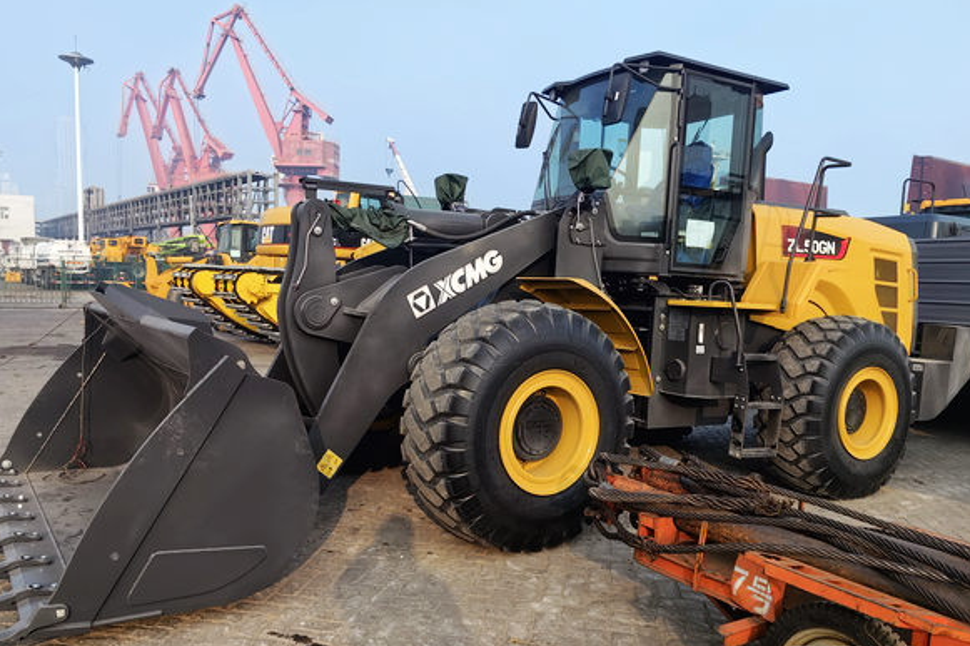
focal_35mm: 29
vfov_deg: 44.9
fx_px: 781
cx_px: 474
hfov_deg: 63.7
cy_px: 344
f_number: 2
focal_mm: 5.75
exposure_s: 1/1209
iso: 50
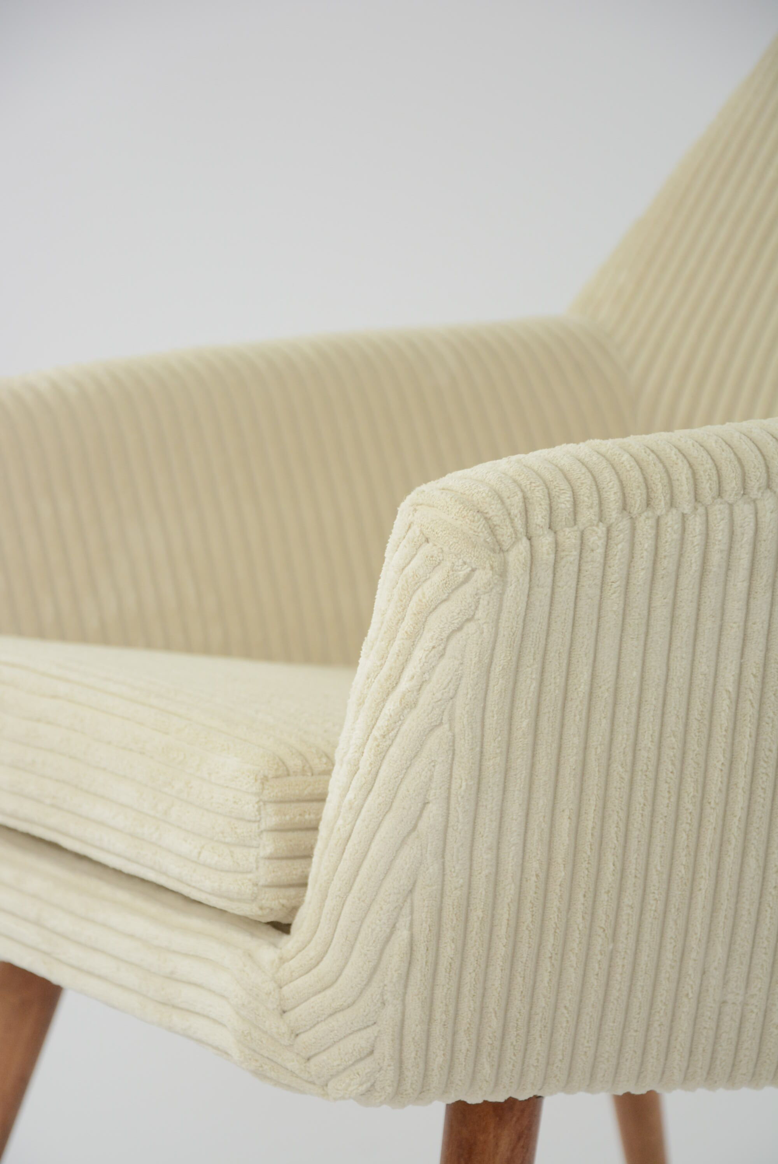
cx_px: 389
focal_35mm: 120
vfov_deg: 17.0
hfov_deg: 11.4
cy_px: 582
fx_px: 3883
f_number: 5.3
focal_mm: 80
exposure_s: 1/250
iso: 800
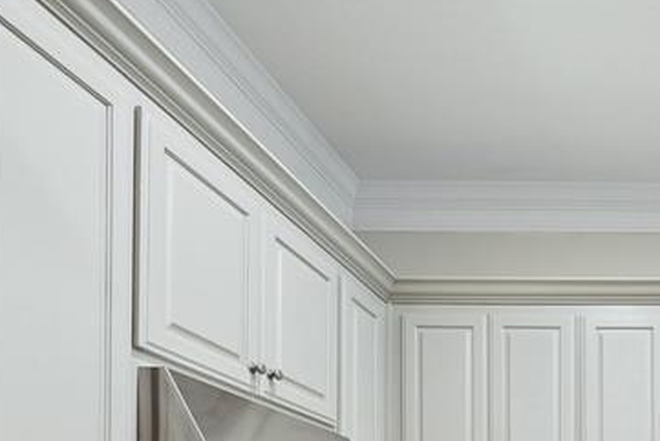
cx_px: 706
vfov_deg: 29.6
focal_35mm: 34
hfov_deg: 44.3
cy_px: 599
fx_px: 624
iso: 320
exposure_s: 1/10
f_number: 9
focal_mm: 12
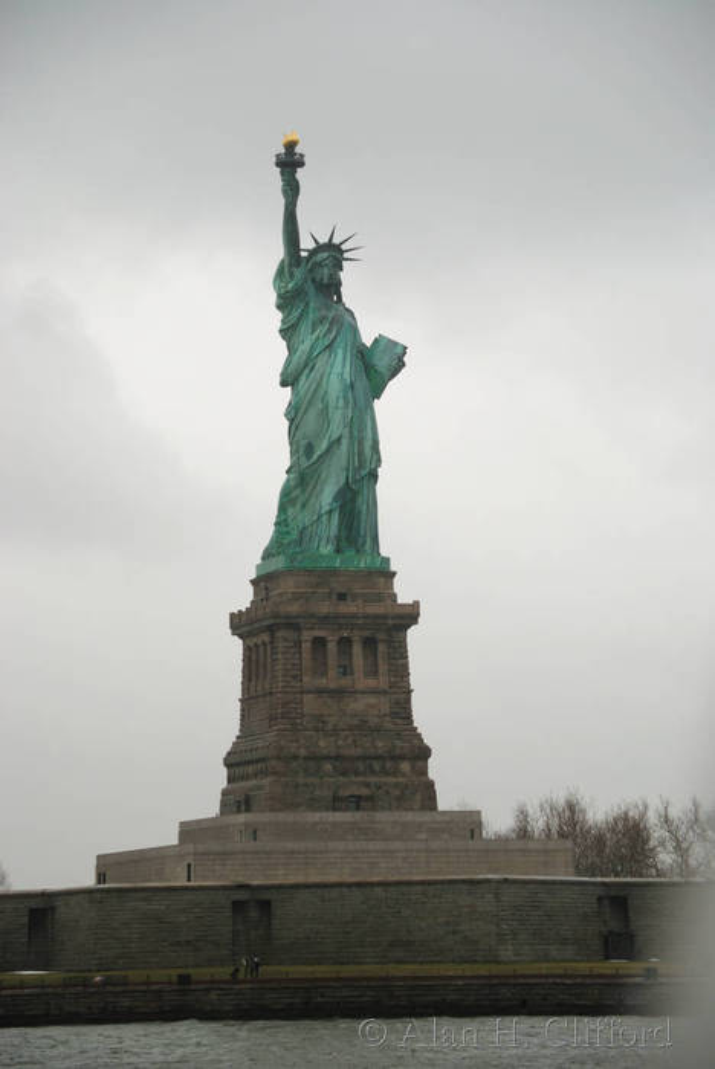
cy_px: 534
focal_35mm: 123
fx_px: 3657
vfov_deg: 16.6
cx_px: 358
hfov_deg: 11.2
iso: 140
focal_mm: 82
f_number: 5.3
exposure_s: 1/200
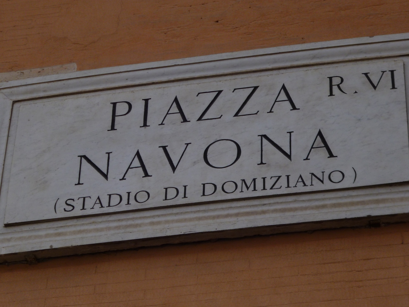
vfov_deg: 10.6
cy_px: 154
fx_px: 1654
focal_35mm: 140
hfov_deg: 14.1
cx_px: 204
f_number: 6.5
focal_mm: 20
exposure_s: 1/250
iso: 100
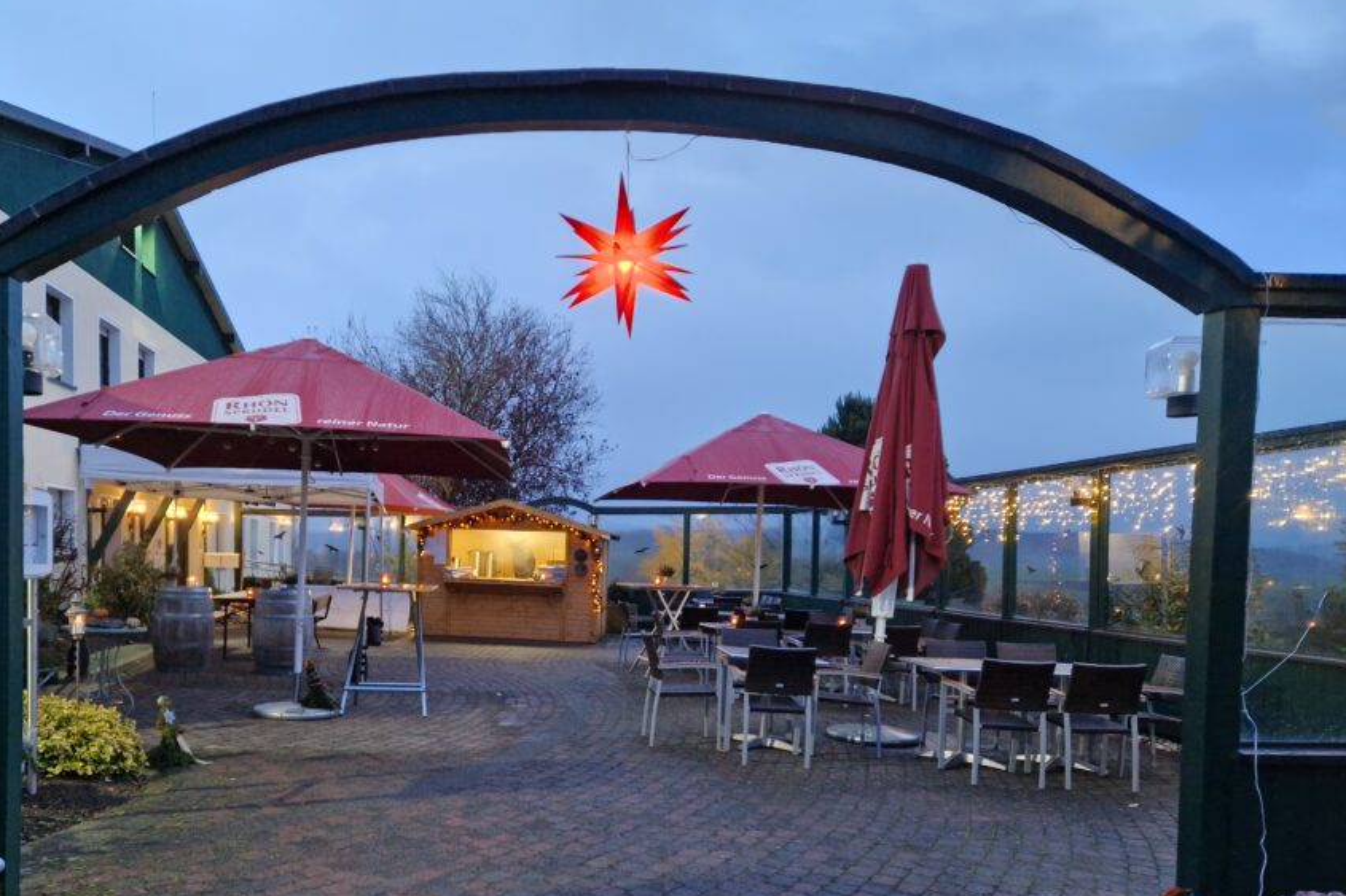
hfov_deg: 63.0
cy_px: 595
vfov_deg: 44.3
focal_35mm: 29
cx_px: 532
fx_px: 1084
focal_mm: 5.4
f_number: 1.8
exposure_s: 1/100
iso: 1000
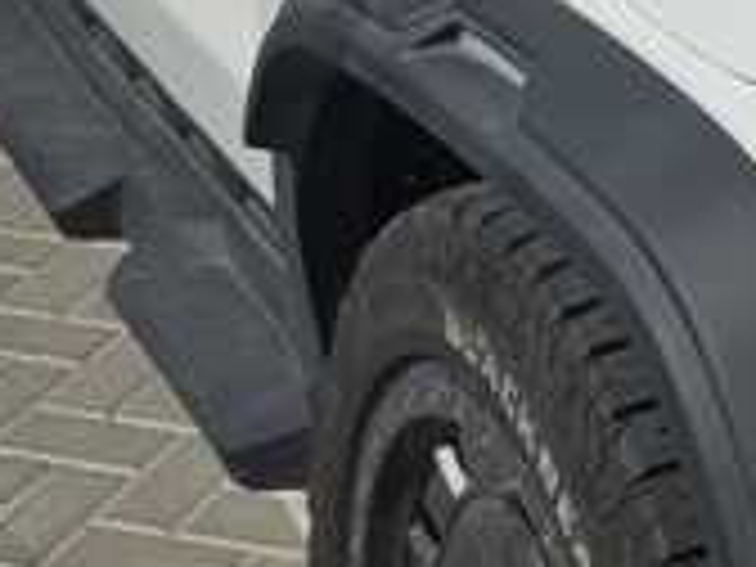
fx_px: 1791
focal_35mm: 82
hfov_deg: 21.1
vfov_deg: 15.8
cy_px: -396
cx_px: 1040
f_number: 1.7
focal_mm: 6.3
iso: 12
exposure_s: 1/1636
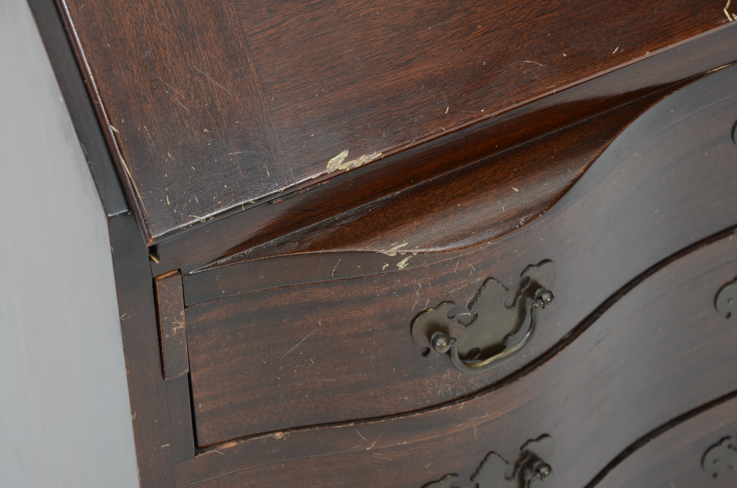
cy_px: 244
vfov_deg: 11.4
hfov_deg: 17.1
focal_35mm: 120
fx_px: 2452
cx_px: 368
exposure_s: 1/160
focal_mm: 80
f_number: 8
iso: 200
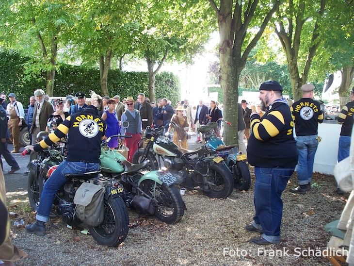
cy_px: 133
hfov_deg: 51.3
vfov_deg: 39.7
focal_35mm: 36
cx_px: 177
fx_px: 368
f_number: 2.8
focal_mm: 7.54
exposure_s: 1/60
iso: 100
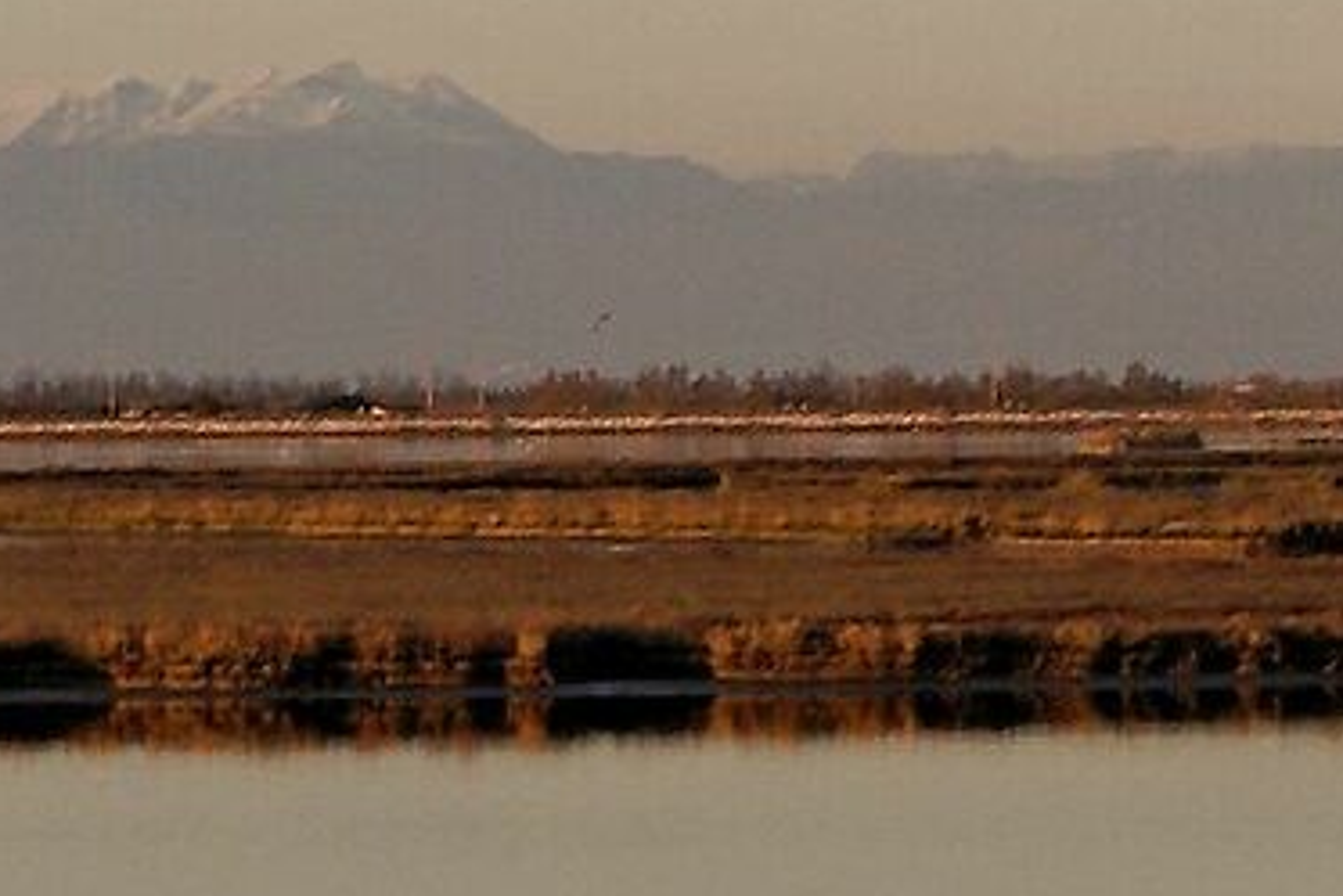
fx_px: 12622
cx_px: -1861
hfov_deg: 5.9
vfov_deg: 4.1
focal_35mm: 338
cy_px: 594
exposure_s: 1/100
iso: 100
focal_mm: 35
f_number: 9
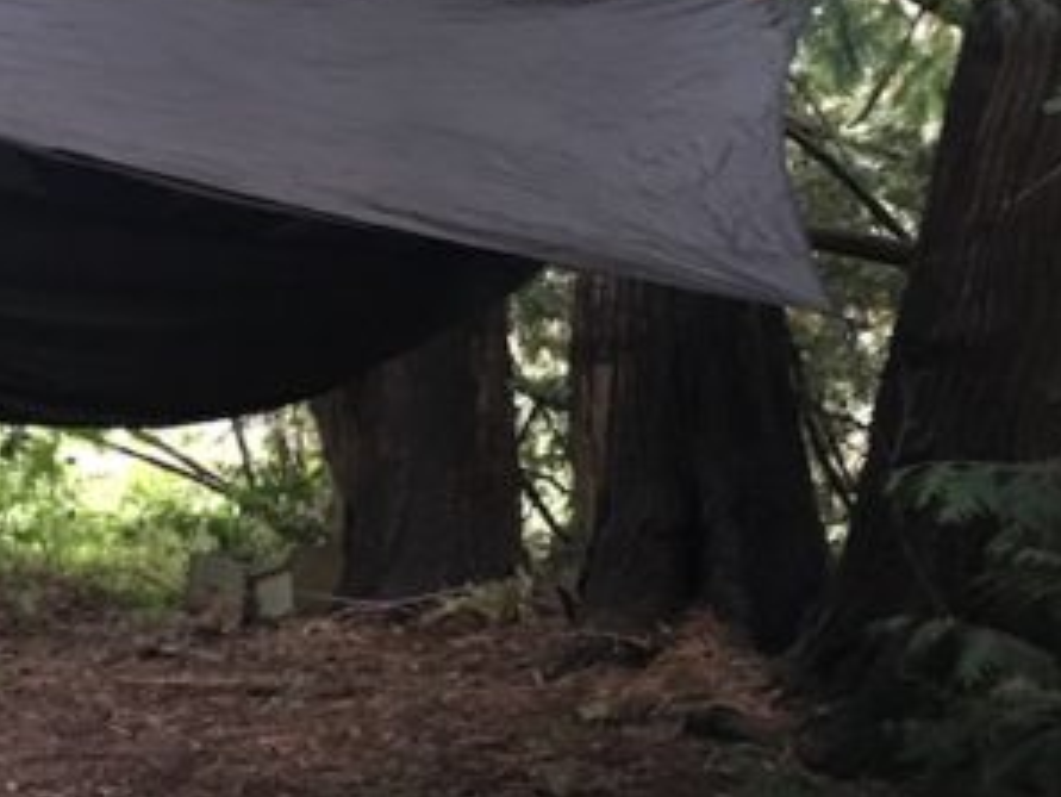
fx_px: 2085
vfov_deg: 21.6
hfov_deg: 27.4
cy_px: 365
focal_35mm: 68
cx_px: 89
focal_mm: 4.15
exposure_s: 1/15
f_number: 2.2
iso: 640
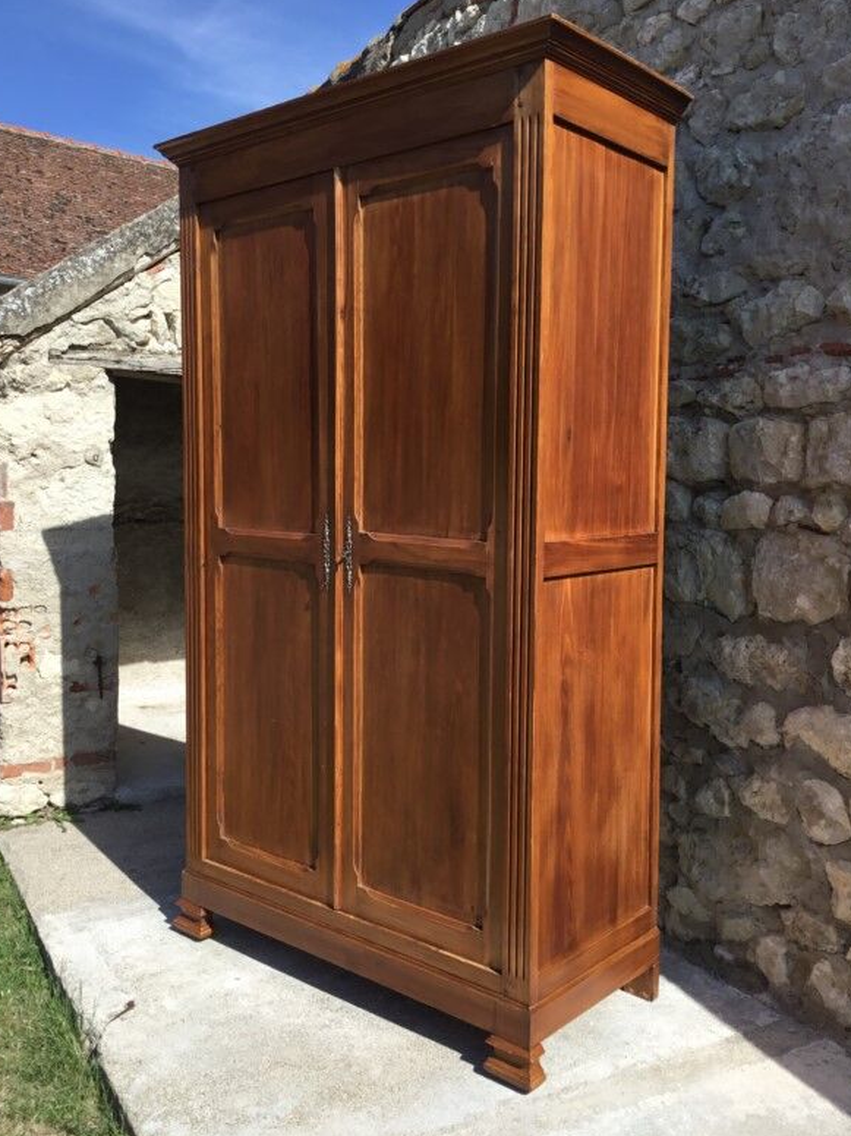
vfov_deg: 56.8
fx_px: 1049
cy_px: 554
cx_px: 419
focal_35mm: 32
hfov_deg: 44.1
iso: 25
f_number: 2.4
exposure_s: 1/840
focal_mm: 3.3
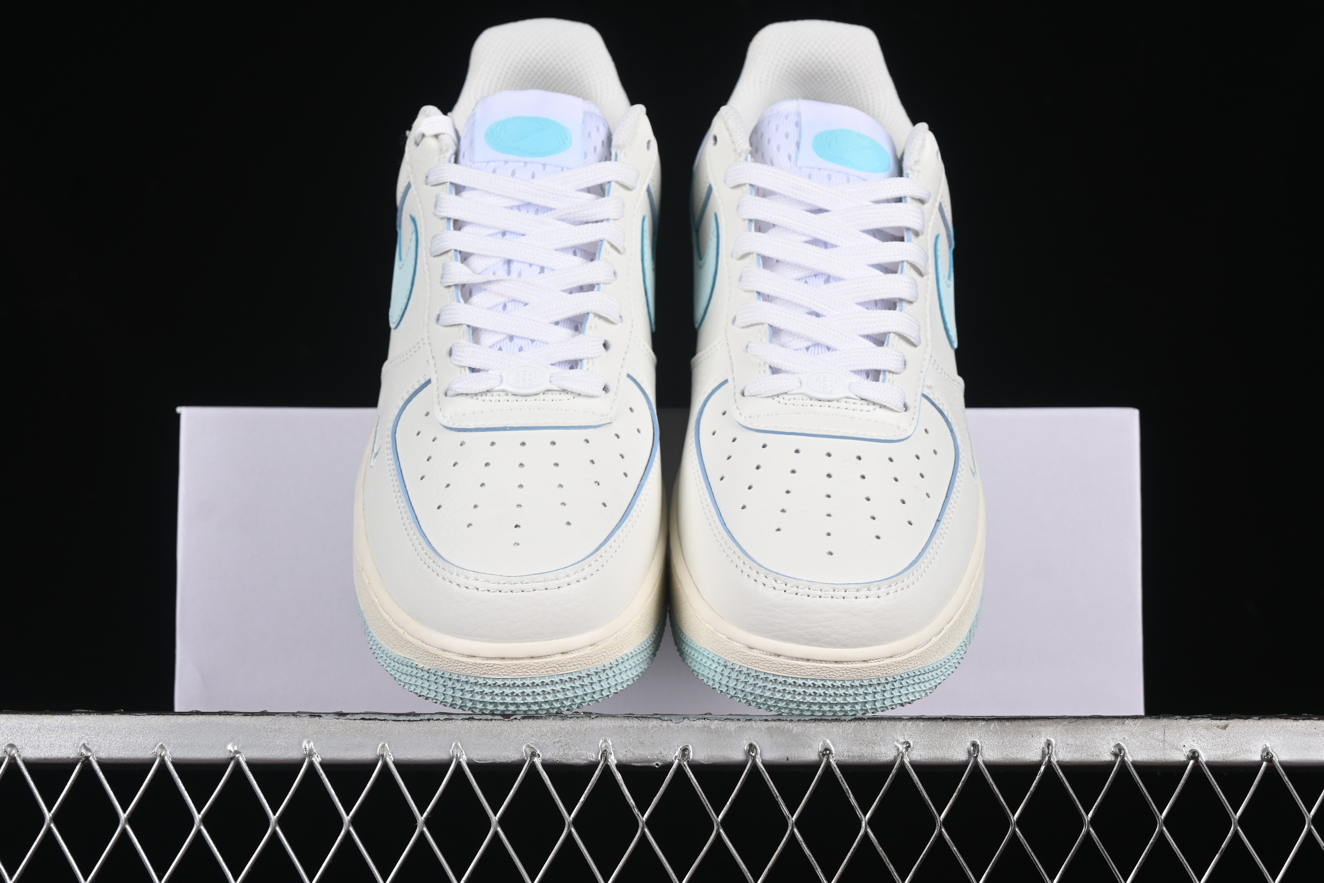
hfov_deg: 27.0
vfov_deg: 18.2
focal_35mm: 75
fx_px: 2758
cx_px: 662
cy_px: 442
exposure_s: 1/100
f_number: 8
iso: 160
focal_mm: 50
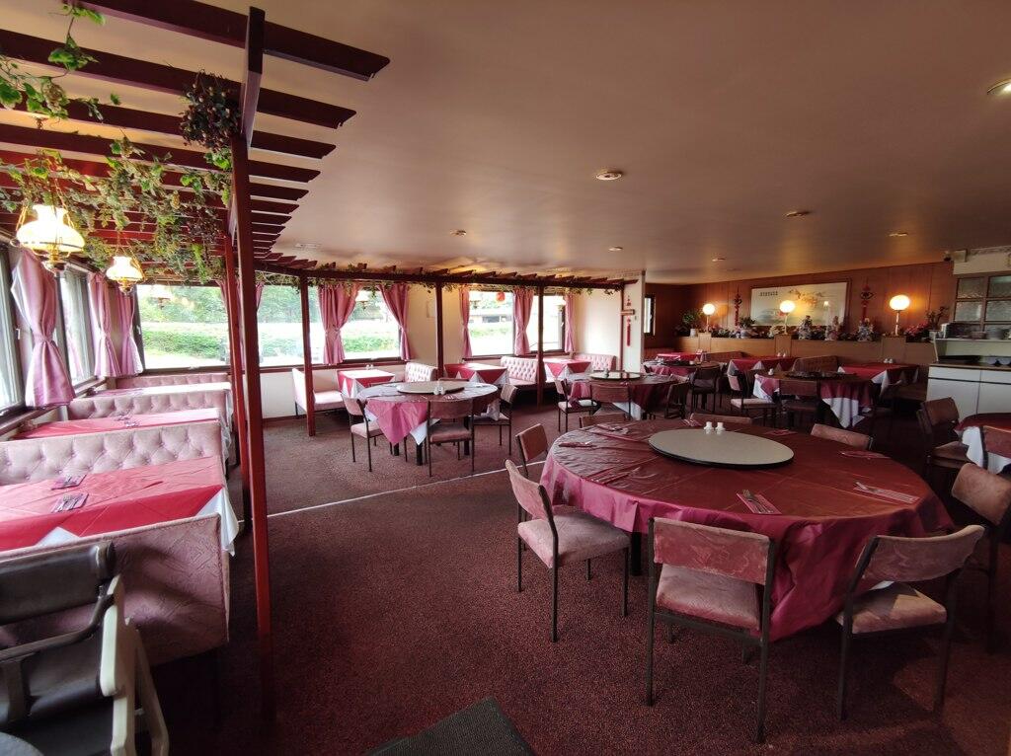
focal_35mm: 16
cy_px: 378
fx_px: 467
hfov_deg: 94.6
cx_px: 506
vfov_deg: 78.0
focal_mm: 2.35
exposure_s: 1/33
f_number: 2.2
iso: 229
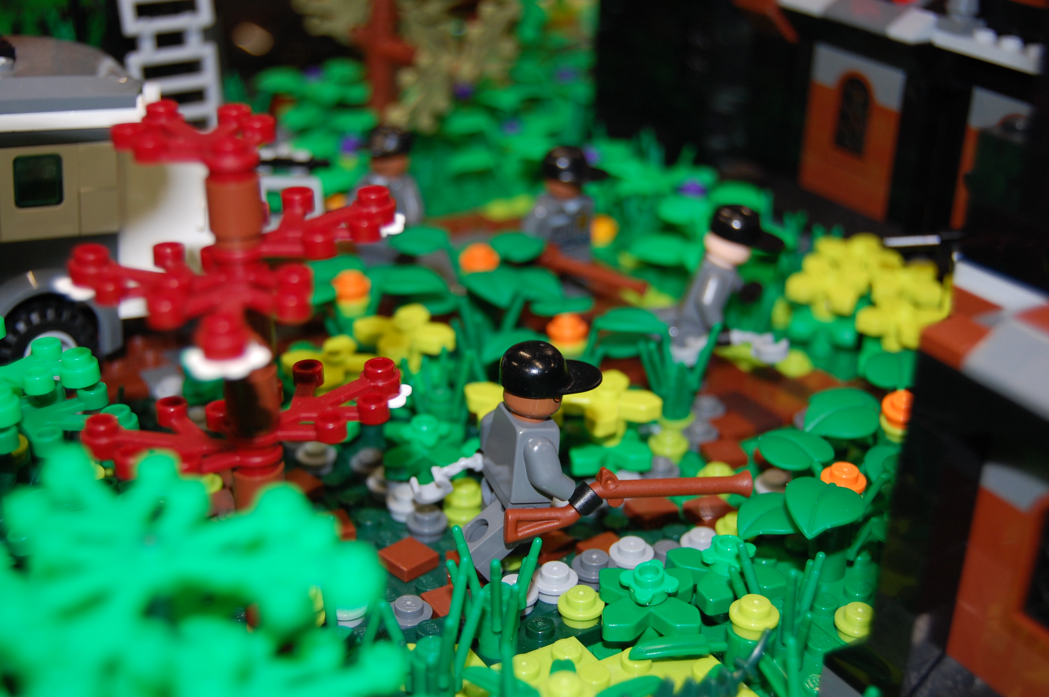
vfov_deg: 26.4
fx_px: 1485
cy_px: 348
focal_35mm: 51
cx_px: 524
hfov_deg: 38.9
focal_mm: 34
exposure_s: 1/60
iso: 400
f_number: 4.5
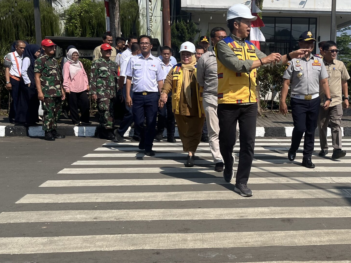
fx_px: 466
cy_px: 163
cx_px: 251
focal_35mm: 46
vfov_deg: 31.4
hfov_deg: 40.4
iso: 50
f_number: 1.6
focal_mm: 5.1
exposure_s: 1/4651
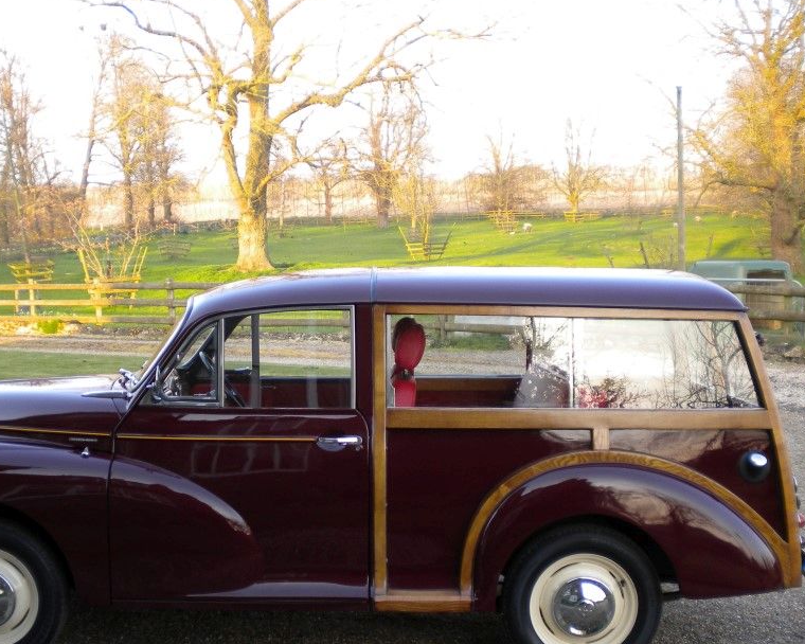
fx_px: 1096
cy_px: 391
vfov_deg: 32.6
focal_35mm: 46
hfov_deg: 40.2
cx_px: 343
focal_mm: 6.3
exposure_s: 1/79.3
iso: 80
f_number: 3.1
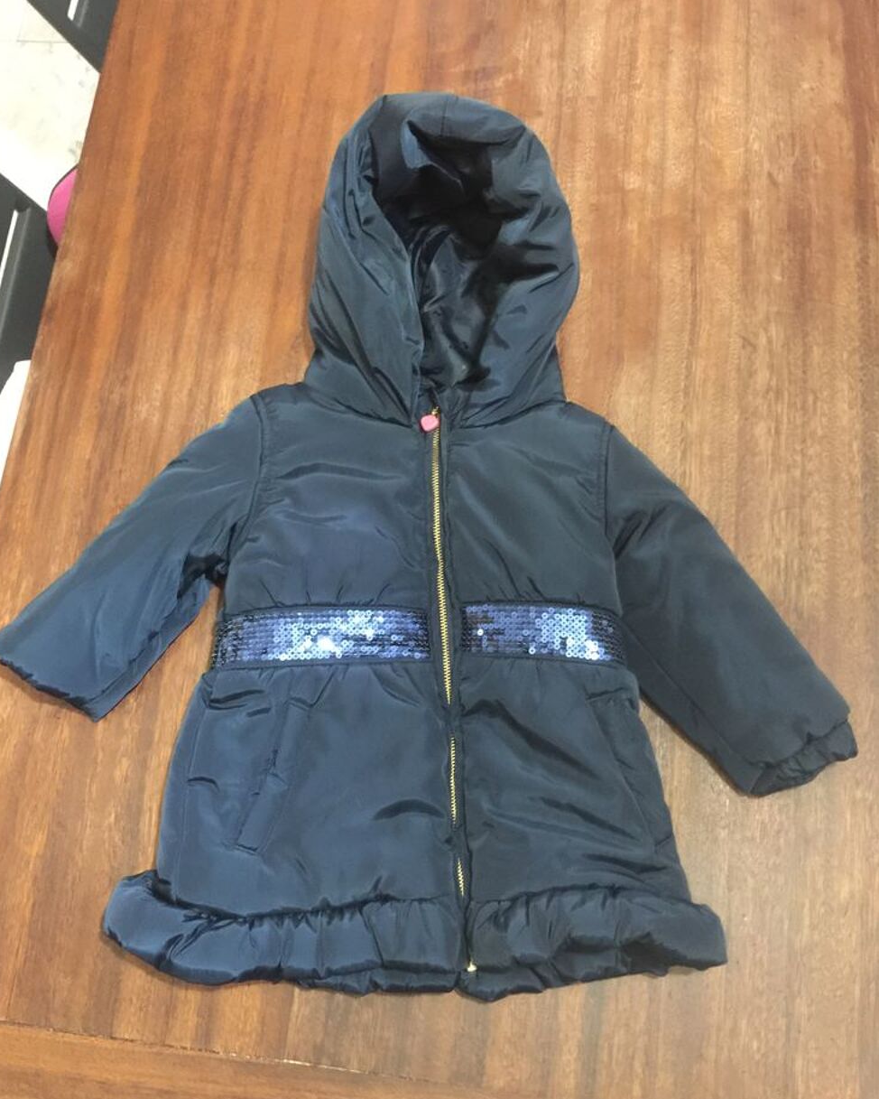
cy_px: 501
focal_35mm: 31
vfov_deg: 57.1
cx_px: 430
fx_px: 1008
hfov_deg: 47.1
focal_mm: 4.15
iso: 125
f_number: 2.2
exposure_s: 1/4
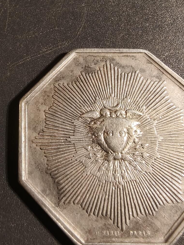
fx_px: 291
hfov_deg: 35.0
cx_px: 113
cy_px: 172
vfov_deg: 44.8
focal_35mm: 41
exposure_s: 1/100
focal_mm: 2.32
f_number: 2
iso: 200
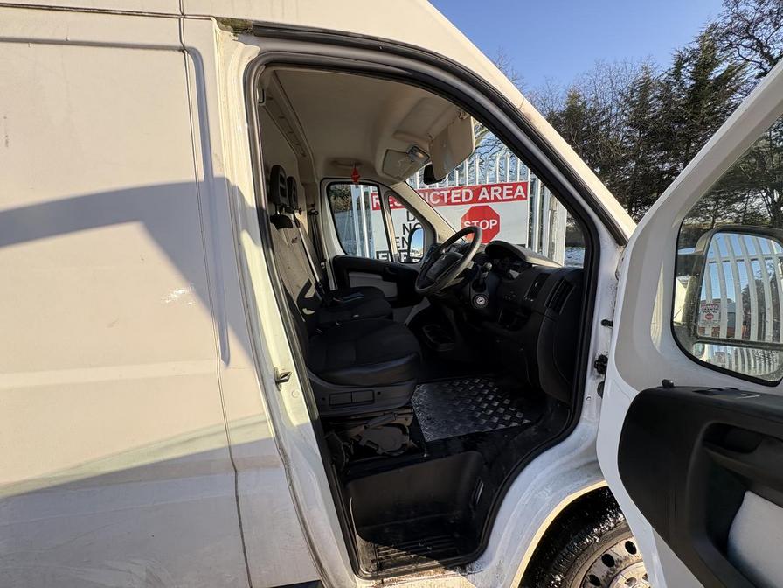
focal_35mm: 14
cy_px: 294
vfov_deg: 85.7
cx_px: 392
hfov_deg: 102.1
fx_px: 317
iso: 64
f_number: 2.2
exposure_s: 1/407
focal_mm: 2.22
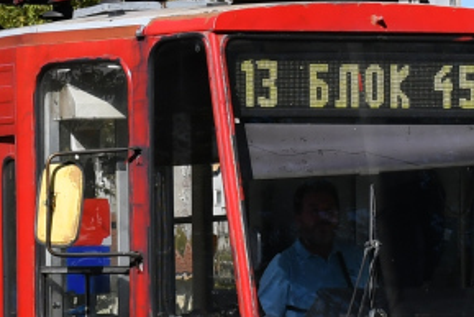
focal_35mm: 270
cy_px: 122
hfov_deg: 7.6
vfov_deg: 5.1
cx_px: 33
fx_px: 3557
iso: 200
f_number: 8
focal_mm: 40
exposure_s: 1/833
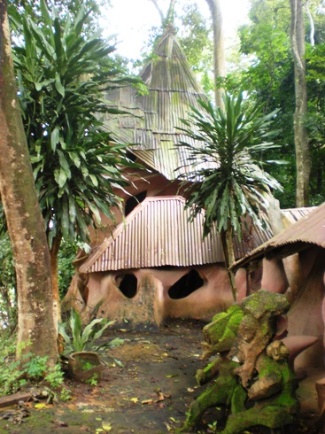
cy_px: 217
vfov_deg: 49.0
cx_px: 162
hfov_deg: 37.7
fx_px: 476
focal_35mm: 38
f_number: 3.1
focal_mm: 6.3
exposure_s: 1/45.5
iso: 200
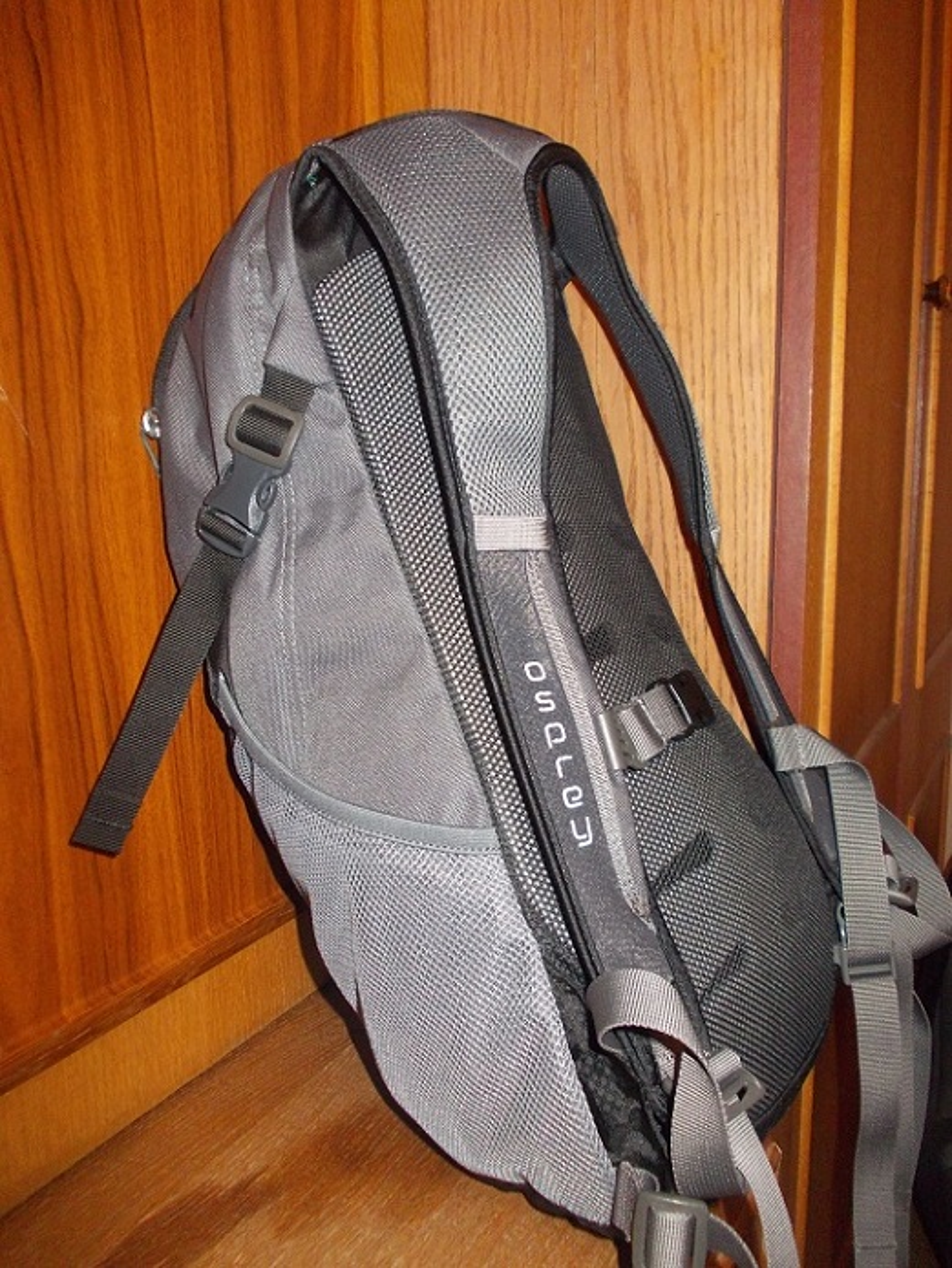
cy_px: 634
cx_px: 476
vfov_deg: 63.4
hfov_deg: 49.8
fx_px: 1026
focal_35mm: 28
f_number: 2.7
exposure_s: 1/25
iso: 200
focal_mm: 4
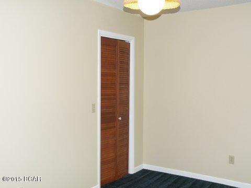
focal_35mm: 42
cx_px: 126
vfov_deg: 34.3
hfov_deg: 44.8
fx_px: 305
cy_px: 94
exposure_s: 1/60
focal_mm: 7.4
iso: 169
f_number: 3.2
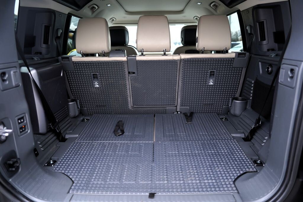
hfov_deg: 73.7
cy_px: 101
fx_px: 202
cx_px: 152
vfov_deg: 53.1
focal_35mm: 24
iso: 125
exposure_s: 1/30
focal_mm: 24
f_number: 2.8
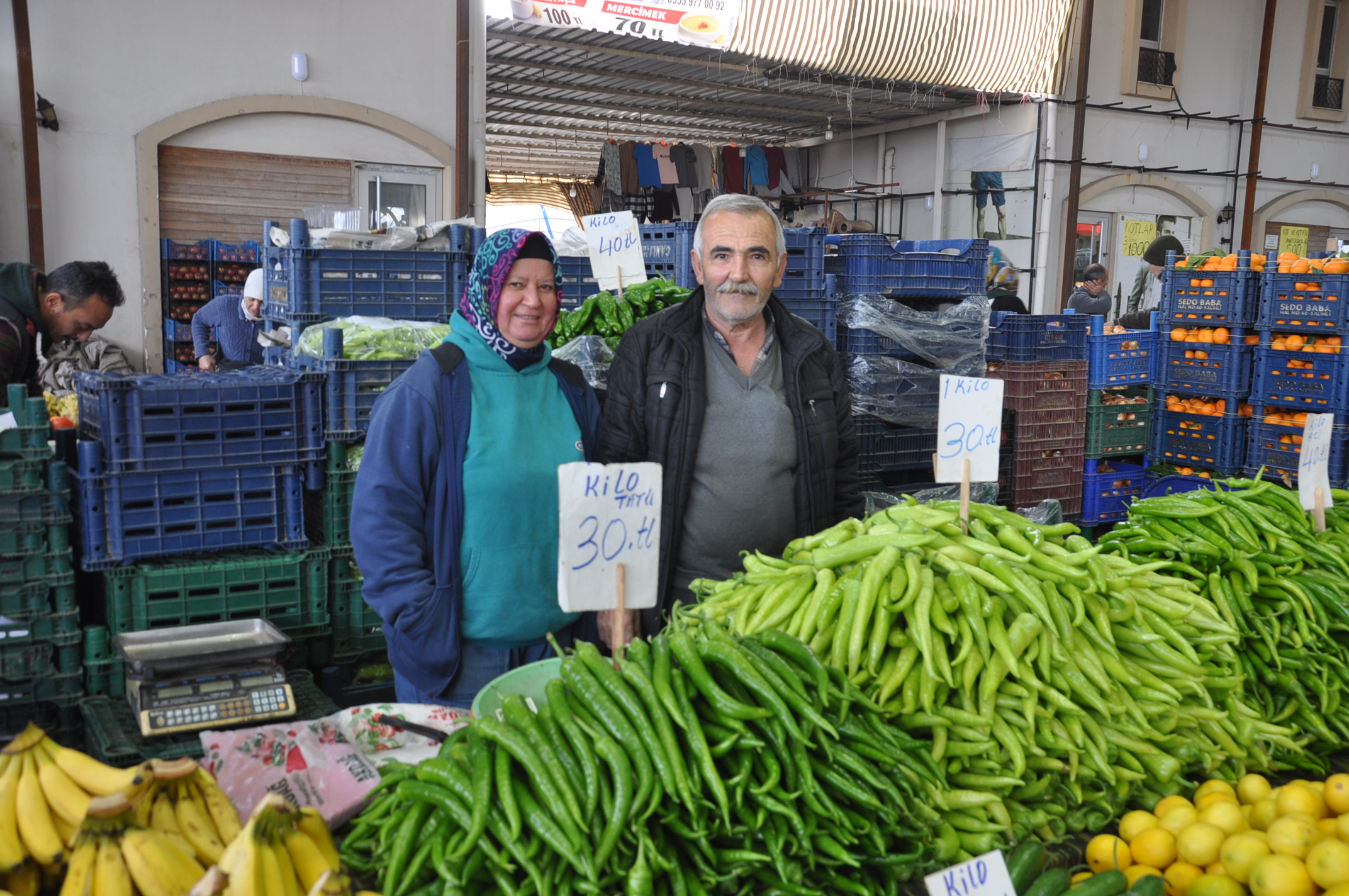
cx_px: 674
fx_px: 1347
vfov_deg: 36.8
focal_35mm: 36
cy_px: 448
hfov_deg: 53.2
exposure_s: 1/30
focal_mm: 24
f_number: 5.6
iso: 400
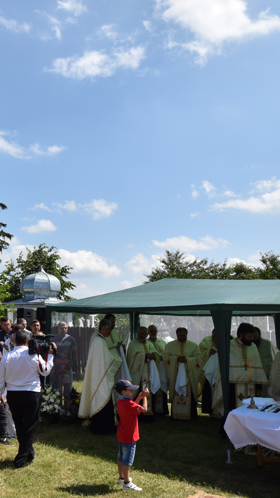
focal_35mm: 33
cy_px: 284
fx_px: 436
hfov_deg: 34.0
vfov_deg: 59.2
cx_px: 38
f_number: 7.1
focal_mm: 10
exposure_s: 1/320
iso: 100
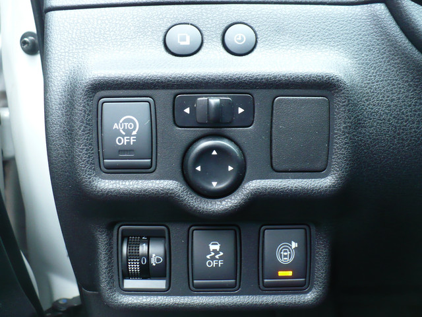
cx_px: 211
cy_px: 158
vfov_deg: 34.3
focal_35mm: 42
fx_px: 512
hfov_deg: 44.8
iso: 200
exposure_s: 1/15
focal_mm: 6.1
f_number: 2.8
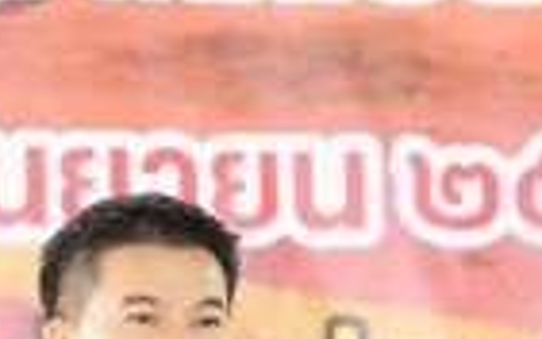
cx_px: 185
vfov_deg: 2.7
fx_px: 7176
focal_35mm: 486
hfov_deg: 4.3
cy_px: 657
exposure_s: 1/160
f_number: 2.8
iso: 10000
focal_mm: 105
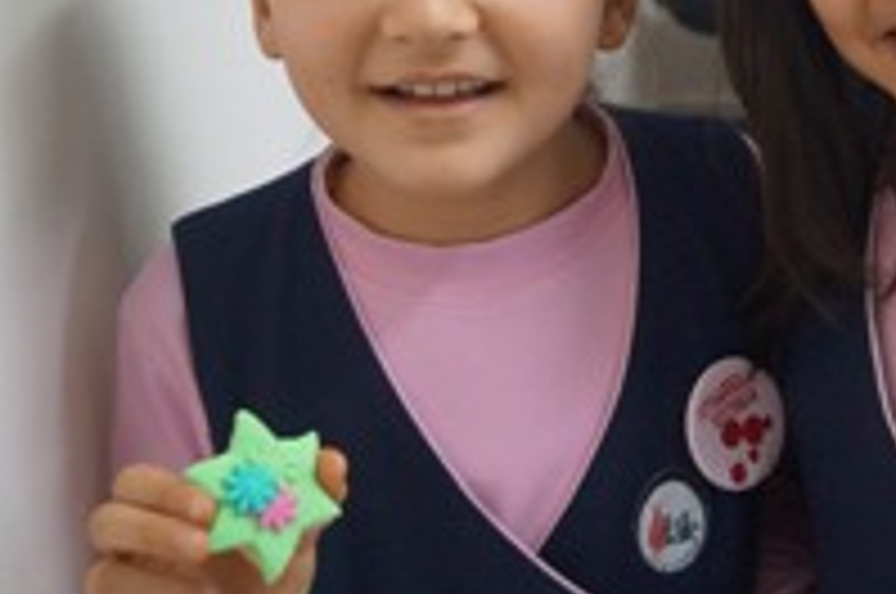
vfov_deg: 16.8
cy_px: 234
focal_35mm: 81
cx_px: 837
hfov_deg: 24.3
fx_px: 2013
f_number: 4
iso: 1250
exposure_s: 1/160
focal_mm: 24
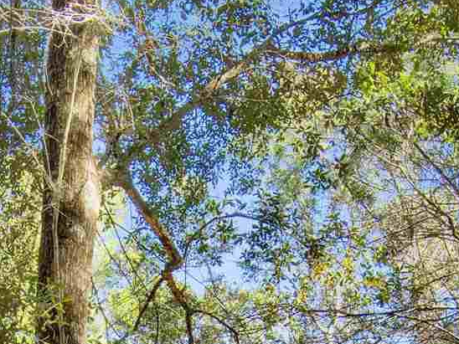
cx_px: 25
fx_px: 1286
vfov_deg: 12.4
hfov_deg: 19.8
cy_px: 798
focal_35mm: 97
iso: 200
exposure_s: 1/8
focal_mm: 18
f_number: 11
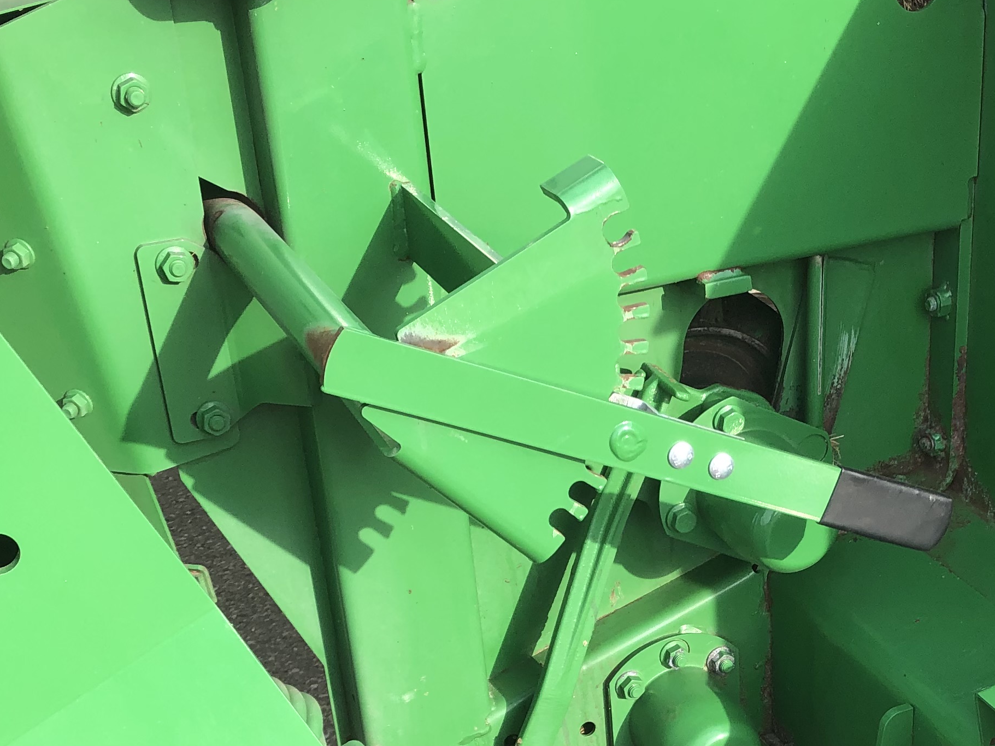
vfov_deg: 23.0
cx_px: 697
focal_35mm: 62
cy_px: 678
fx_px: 1782
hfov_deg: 30.9
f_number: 1.8
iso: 20
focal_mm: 3.99
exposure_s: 1/448
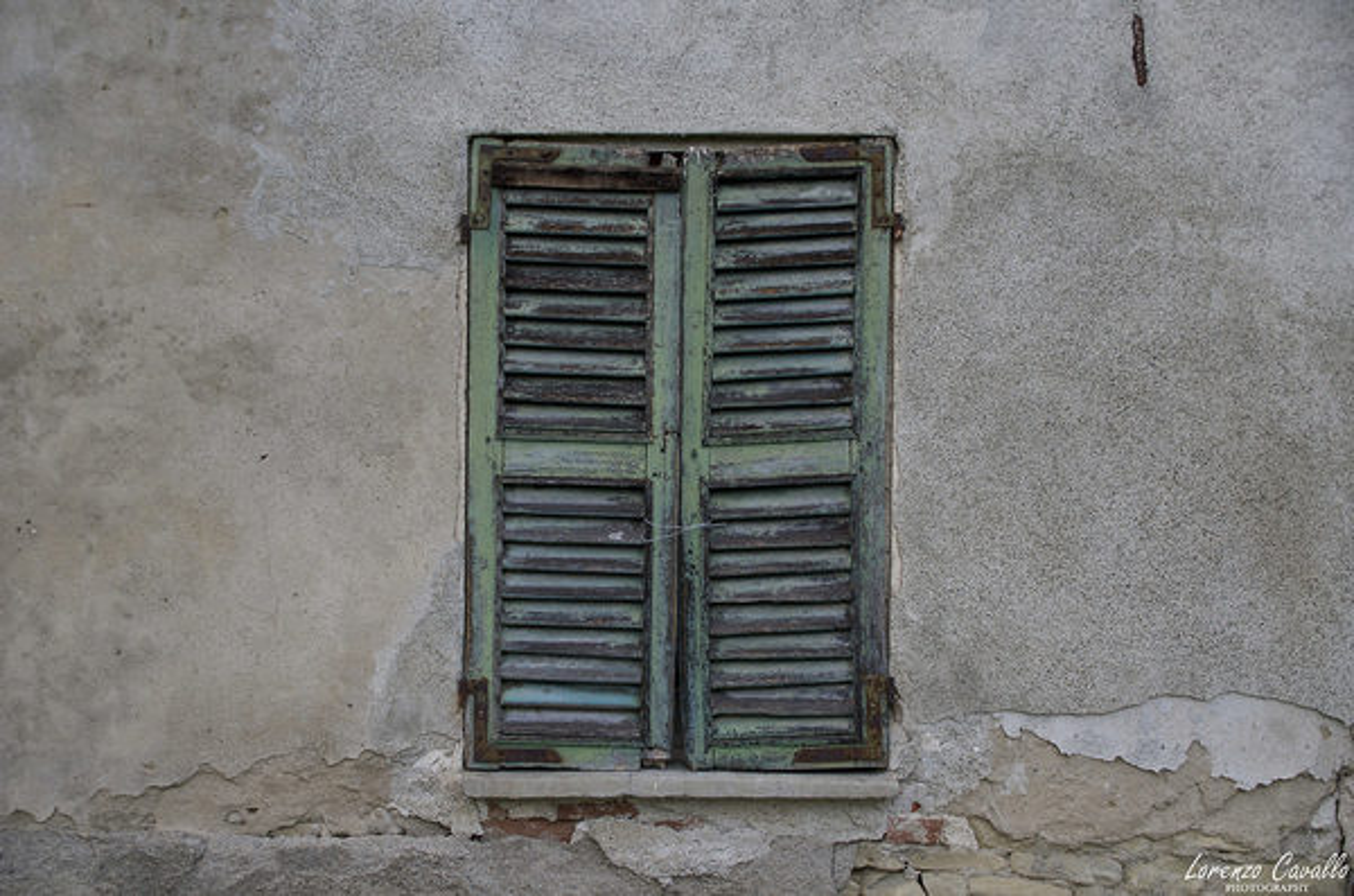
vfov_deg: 27.9
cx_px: 677
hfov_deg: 41.2
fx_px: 1801
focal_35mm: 48
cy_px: 448
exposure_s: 1/500
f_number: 4.5
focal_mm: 32
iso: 400
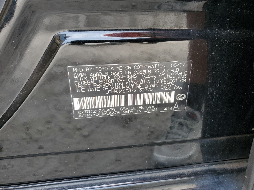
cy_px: 95
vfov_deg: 53.1
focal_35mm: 26
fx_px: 191
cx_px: 127
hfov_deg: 67.3
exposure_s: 1/182
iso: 50
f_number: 1.5
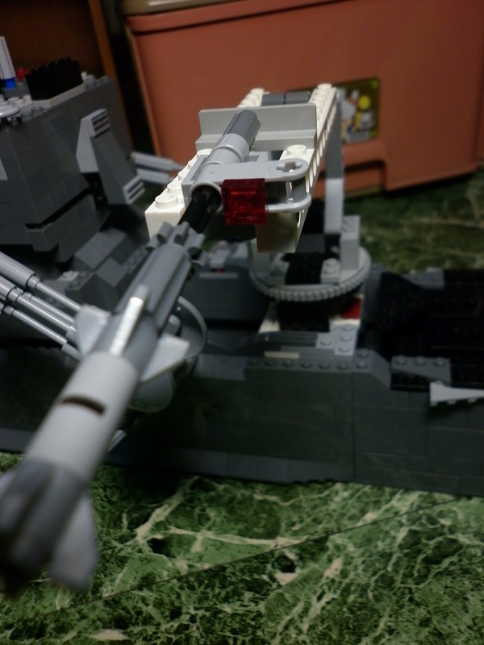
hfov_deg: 49.7
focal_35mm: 28
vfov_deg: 63.4
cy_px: 322
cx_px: 242
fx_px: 522
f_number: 2.8
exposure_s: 1/30
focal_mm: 5
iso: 125
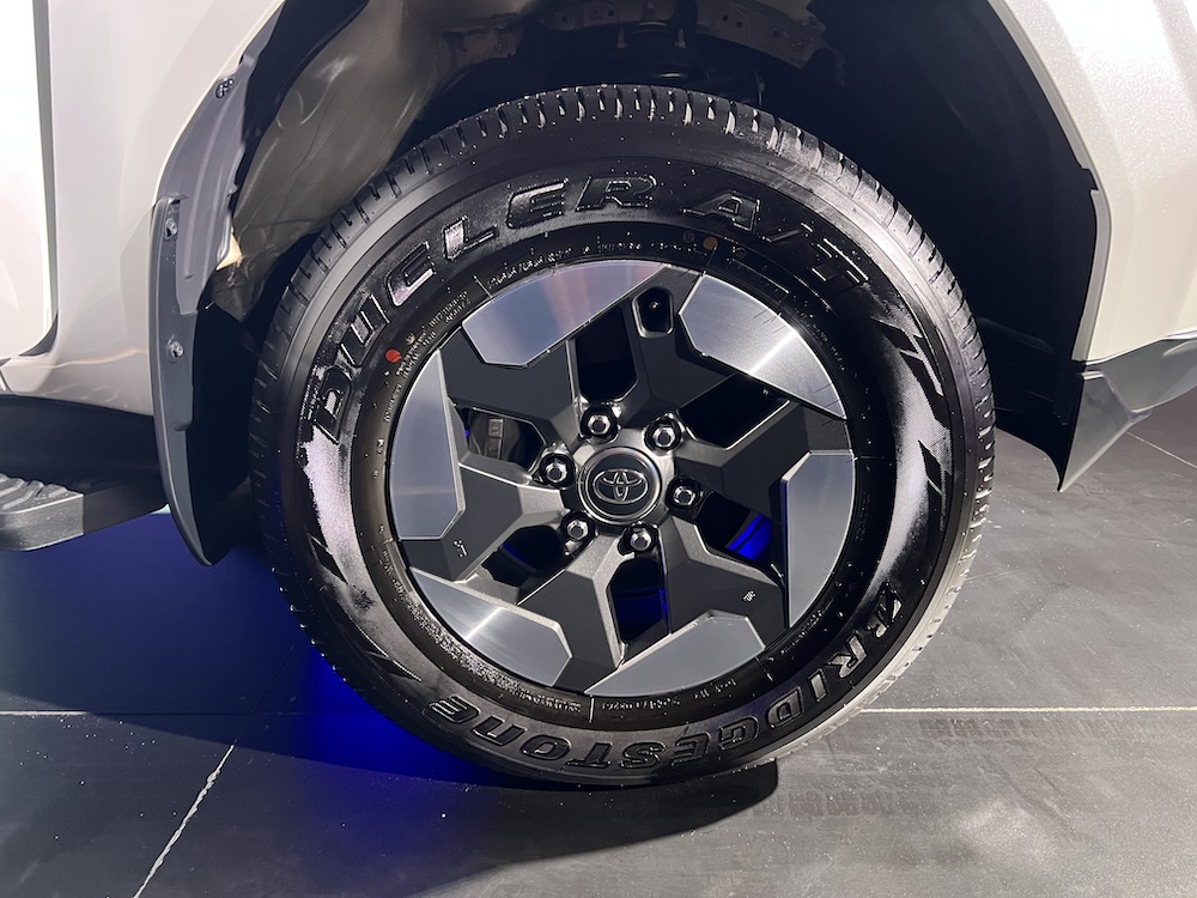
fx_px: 899
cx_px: 598
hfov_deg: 67.3
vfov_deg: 53.1
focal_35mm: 26
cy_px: 449
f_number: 1.5
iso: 500
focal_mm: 5.7
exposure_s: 1/46
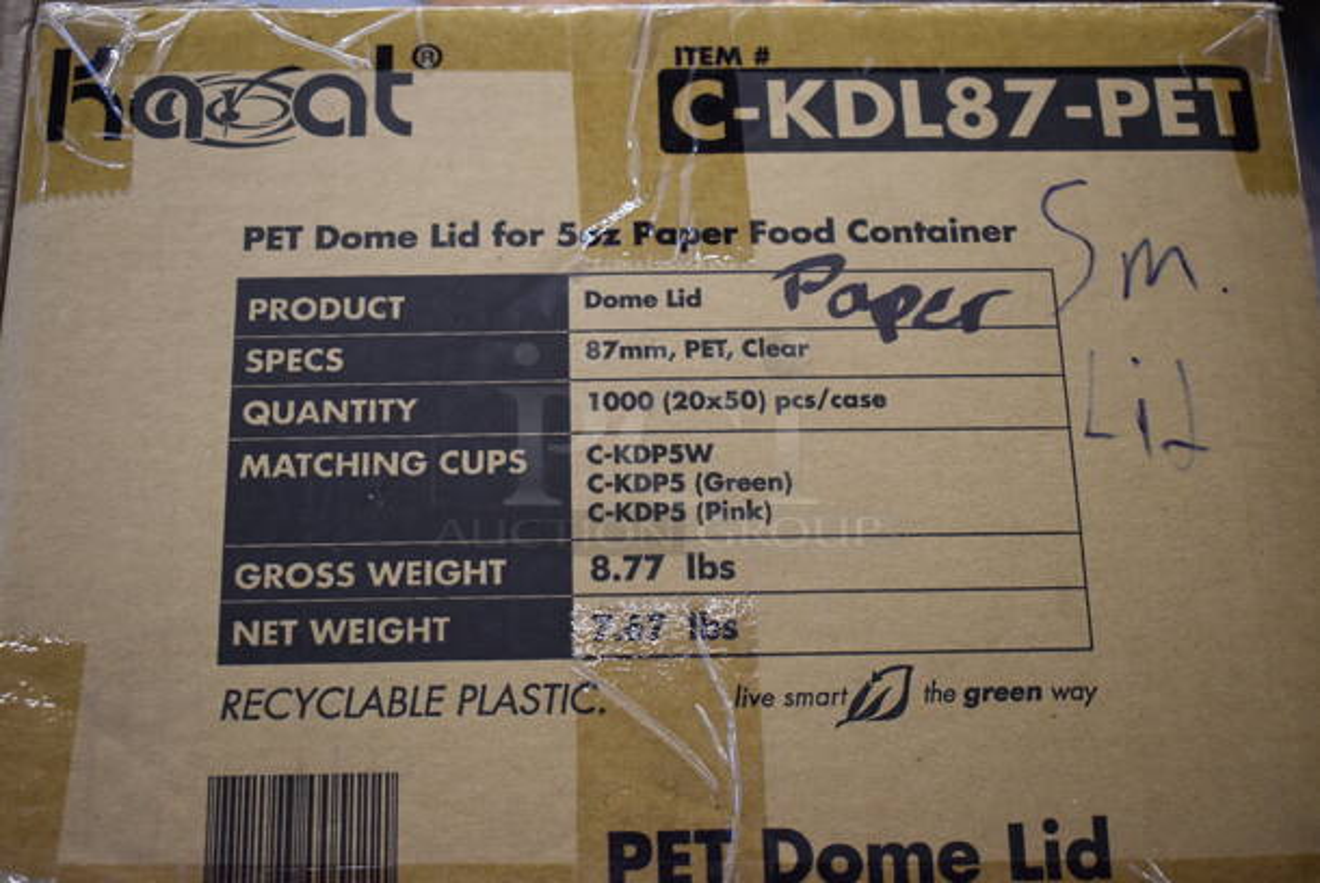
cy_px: 442
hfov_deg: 36.8
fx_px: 1982
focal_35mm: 54
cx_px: 660
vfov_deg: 25.1
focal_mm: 36
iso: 1400
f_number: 4.8
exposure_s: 1/125
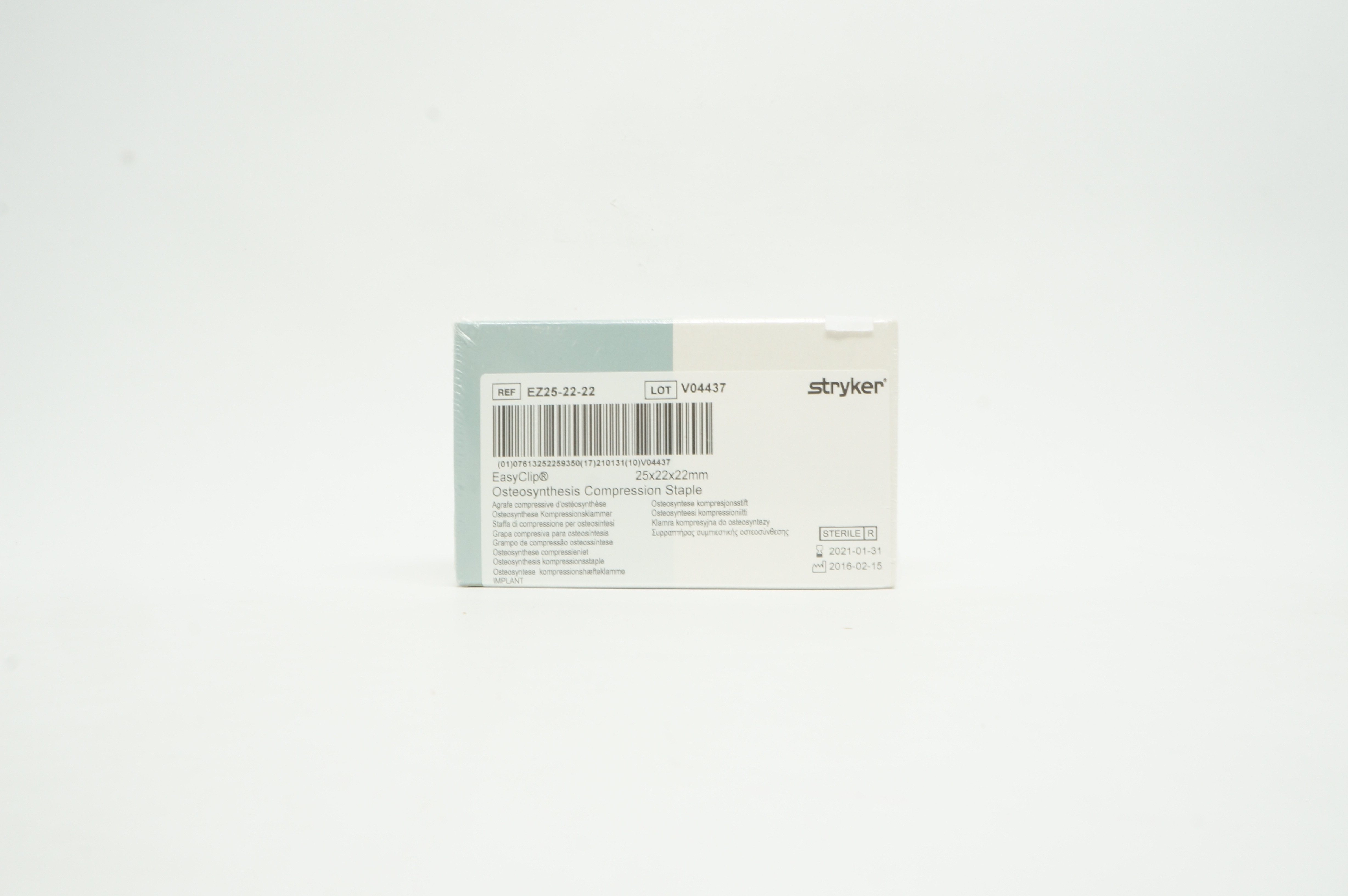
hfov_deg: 57.3
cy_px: 448
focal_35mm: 33
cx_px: 674
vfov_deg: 39.9
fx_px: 1234
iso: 400
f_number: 14
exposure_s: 1/10
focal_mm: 22
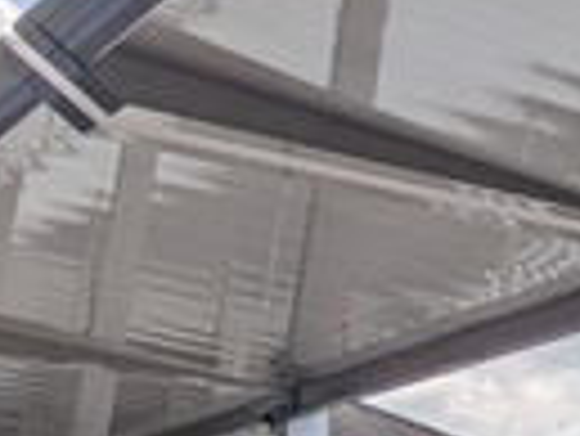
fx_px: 1744
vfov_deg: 13.4
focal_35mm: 104
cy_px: 656
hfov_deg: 16.1
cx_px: 1023
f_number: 2.2
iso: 50
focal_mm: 1.83
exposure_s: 1/1887
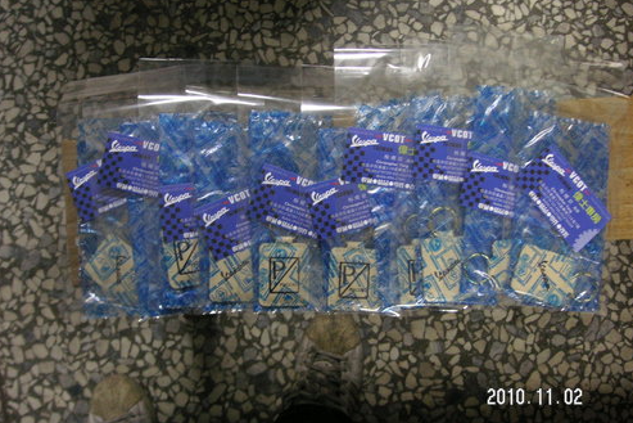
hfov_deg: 49.5
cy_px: 202
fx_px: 686
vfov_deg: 34.2
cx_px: 316
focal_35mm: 39
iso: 100
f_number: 2.8
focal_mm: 6.1
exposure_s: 1/6
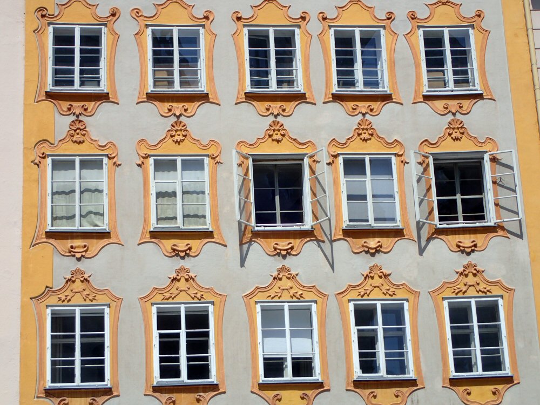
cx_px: 270
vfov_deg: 17.4
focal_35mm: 85
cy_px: 202
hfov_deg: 23.0
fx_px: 1326
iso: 100
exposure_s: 1/500
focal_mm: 15.41
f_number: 6.3
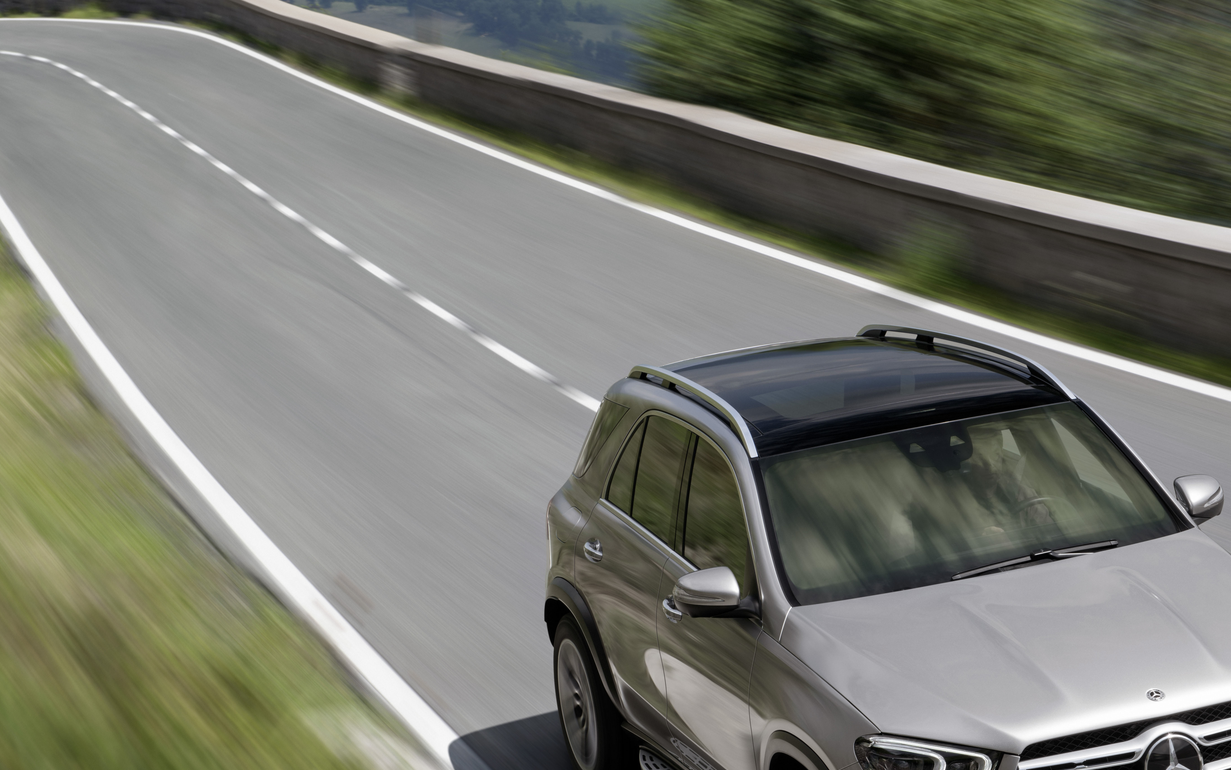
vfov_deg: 12.1
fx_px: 3623
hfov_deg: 19.2
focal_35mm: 108
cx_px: 868
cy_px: 555
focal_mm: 70
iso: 31
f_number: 16
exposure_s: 1/15
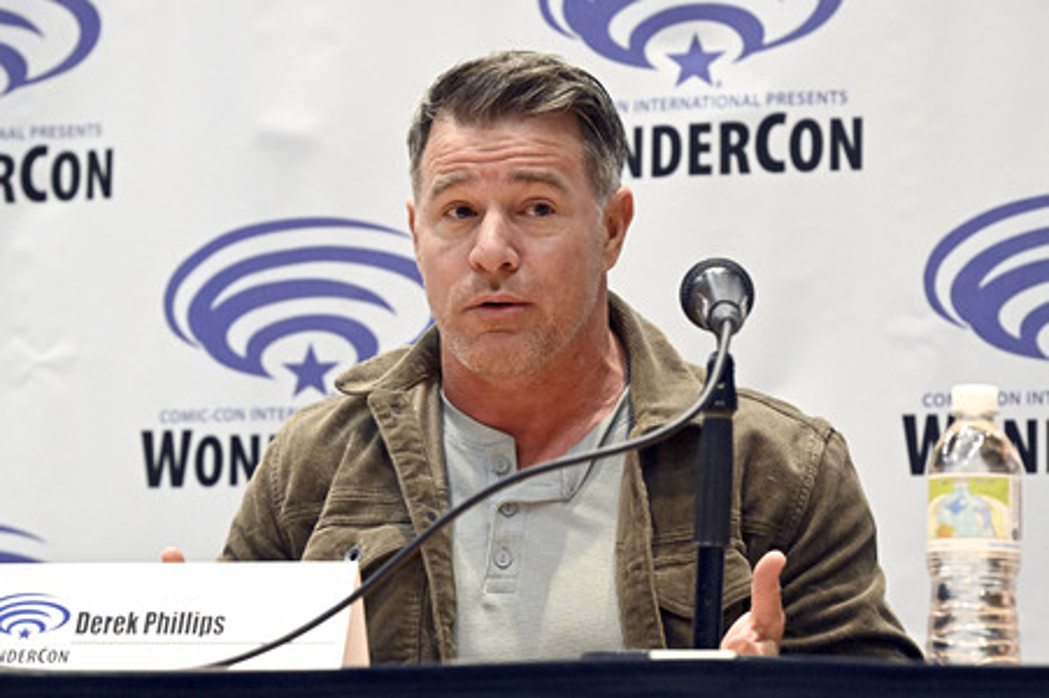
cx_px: 524
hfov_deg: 17.1
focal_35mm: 120
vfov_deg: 11.4
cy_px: 349
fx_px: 3494
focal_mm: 120
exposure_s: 1/80
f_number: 5.6
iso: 6400
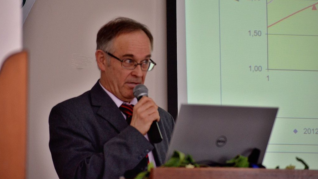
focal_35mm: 158
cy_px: 75
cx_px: 158
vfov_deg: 7.7
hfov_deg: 13.6
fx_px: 1333
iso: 1600
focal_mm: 100
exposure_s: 1/60
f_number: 4.5
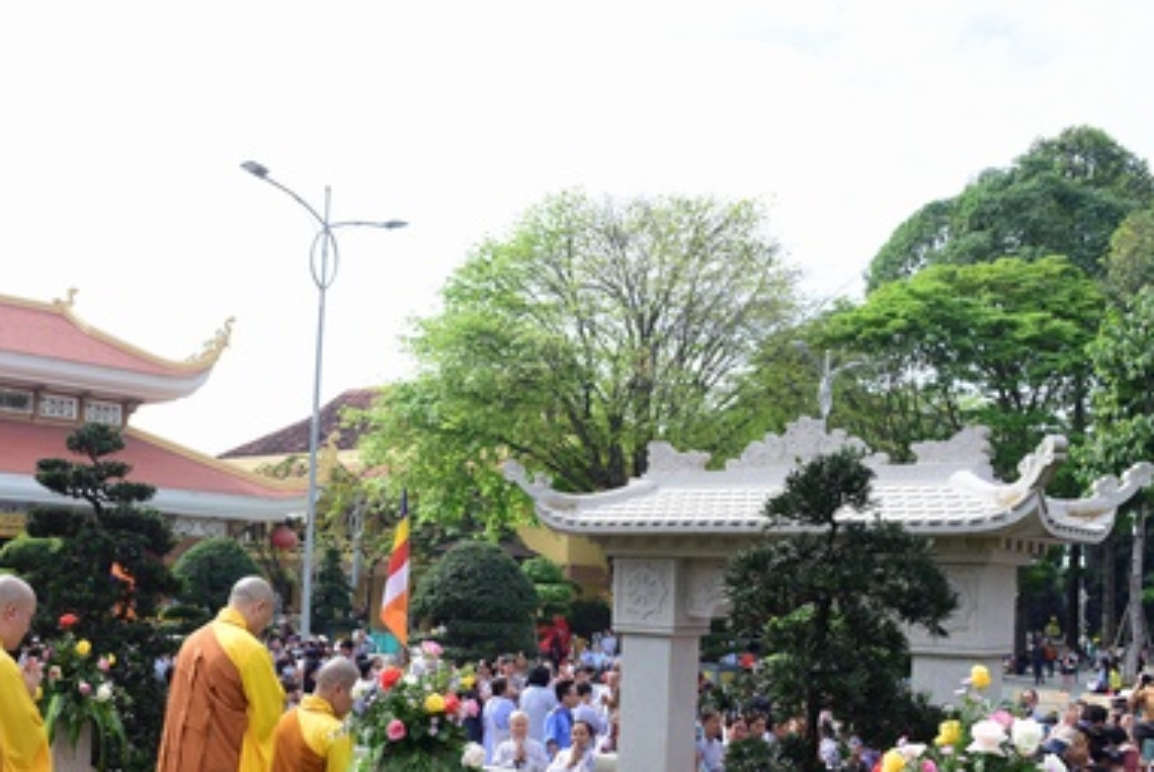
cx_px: 288
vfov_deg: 32.2
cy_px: 559
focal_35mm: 41
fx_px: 1315
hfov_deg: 45.7
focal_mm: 24
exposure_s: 1/500
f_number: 7.1
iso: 320
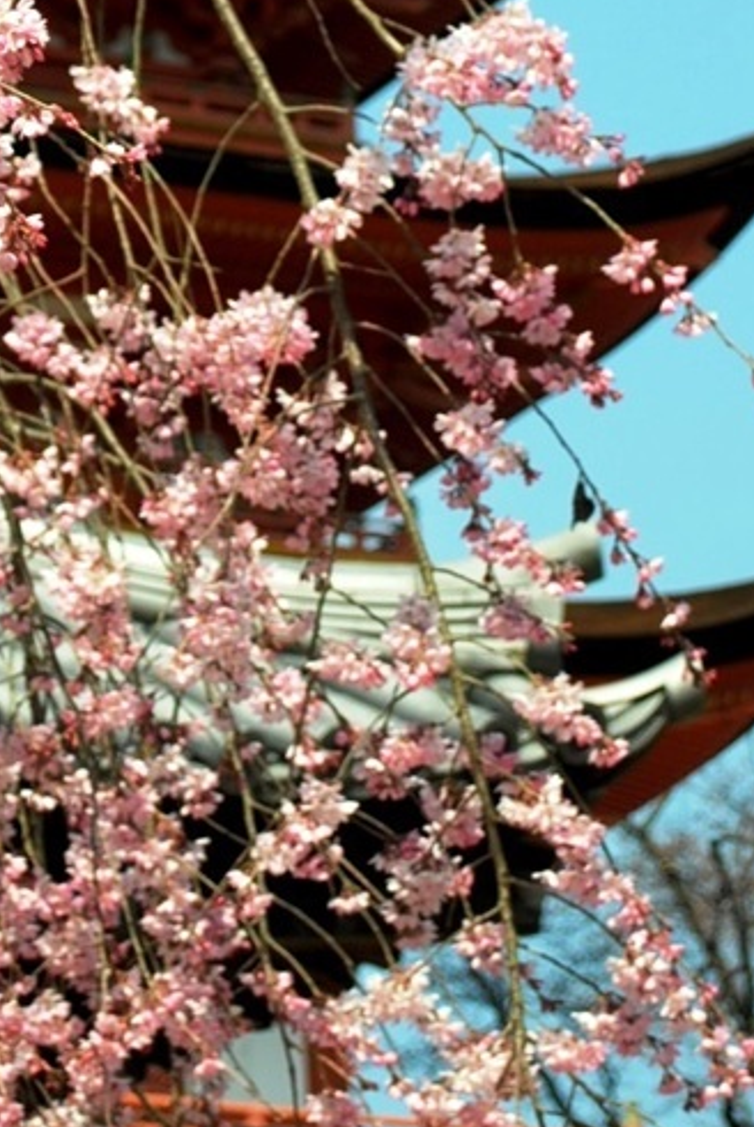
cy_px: -411
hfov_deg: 5.9
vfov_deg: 8.6
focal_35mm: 234
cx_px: 108
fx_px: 7330
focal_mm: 50
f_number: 5.6
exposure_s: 1/320
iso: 100
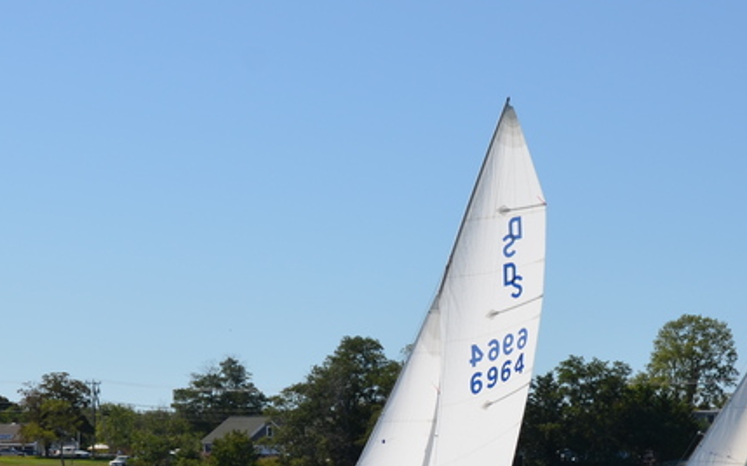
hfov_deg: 15.9
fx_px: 2667
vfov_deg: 10.0
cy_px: 370
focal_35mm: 131
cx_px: 441
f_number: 9
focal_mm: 36
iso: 100
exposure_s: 1/320
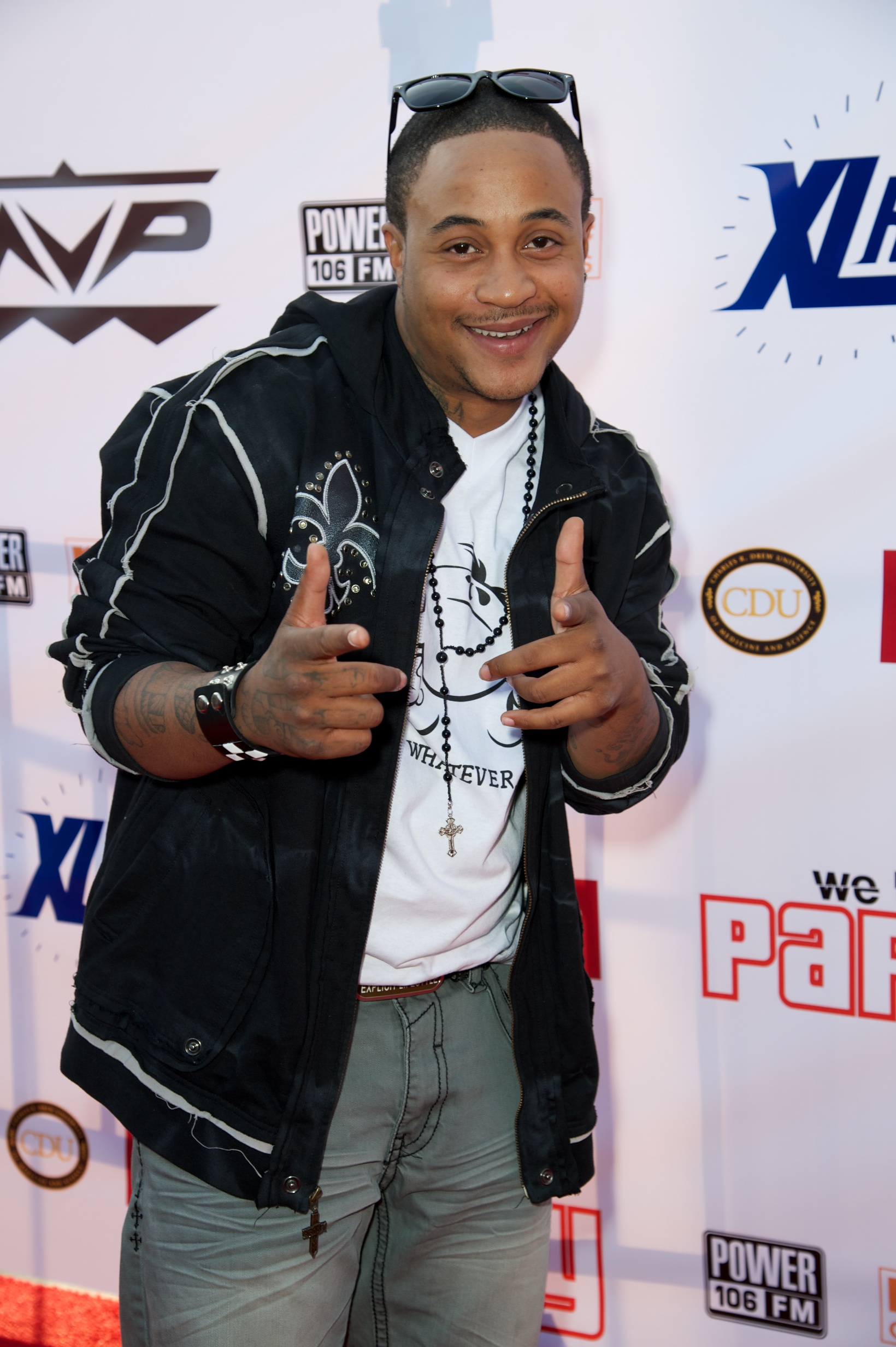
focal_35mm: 58
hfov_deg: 23.4
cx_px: 448
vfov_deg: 34.5
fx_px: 2168
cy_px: 674
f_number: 6.3
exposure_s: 1/200
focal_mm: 58
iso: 200
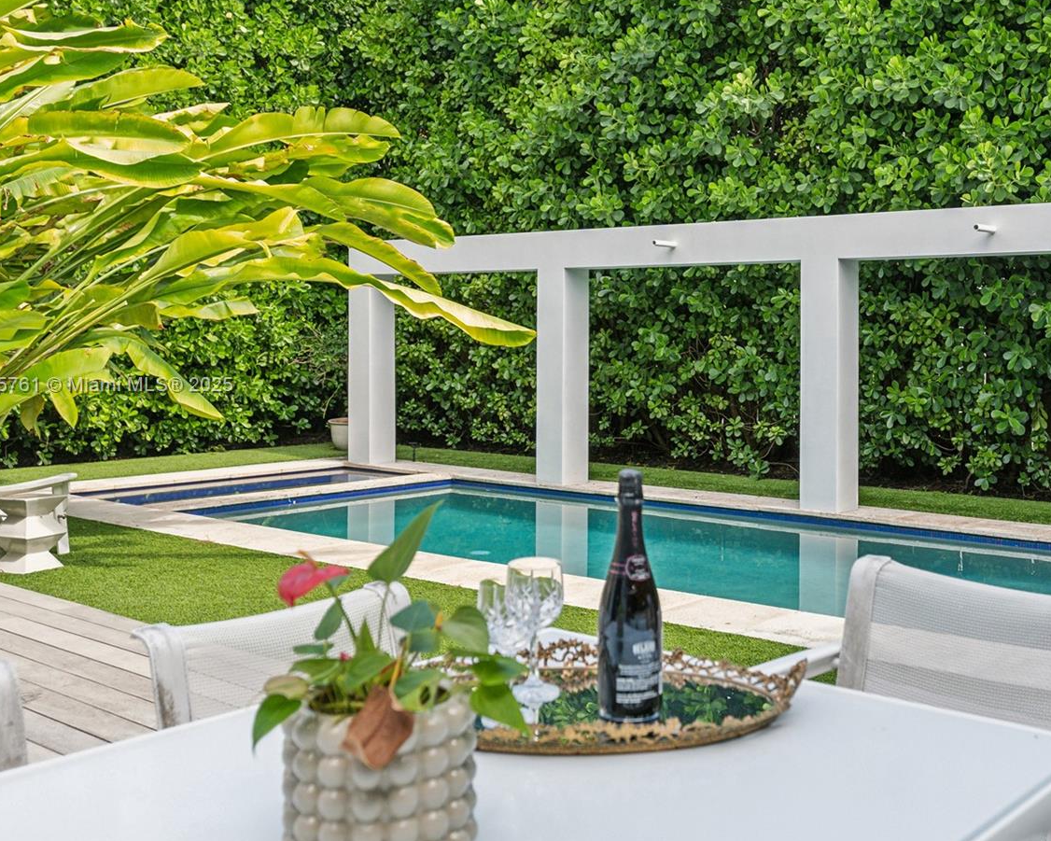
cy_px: 386
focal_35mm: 40
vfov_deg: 37.3
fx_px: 1244
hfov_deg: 45.2
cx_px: 681
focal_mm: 20
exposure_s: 1/2000
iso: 400
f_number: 2.8
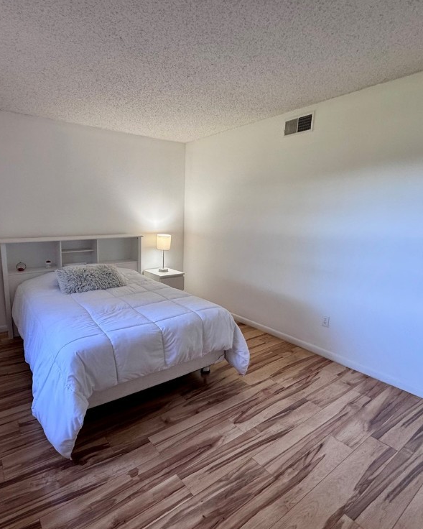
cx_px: 176
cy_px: 263
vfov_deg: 83.3
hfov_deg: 70.3
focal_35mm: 19
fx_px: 297
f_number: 2.2
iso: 250
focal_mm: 2.22
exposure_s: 1/120
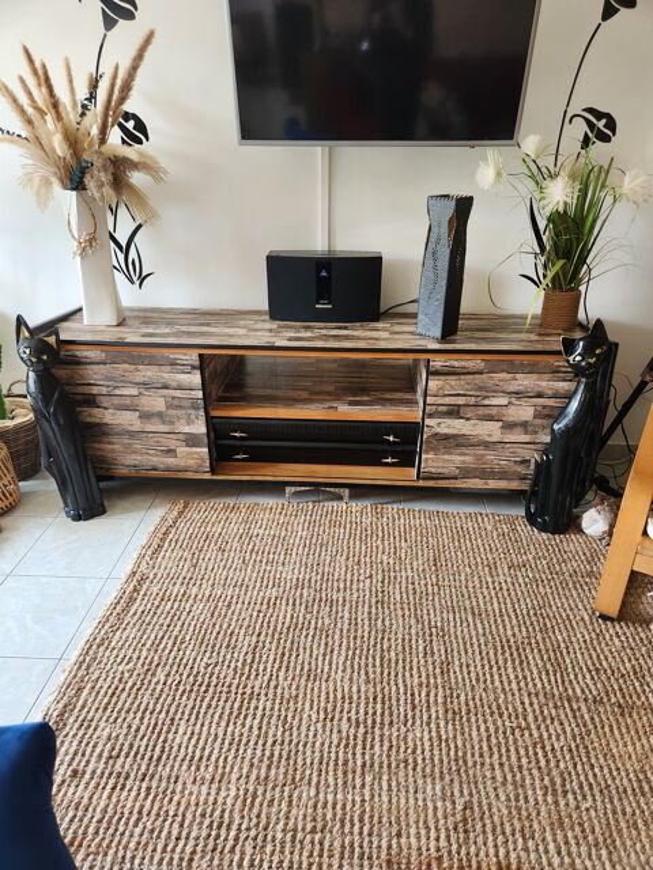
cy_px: 435
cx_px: 326
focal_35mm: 23
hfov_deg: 58.9
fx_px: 578
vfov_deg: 73.9
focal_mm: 5.4
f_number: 1.8
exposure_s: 1/100
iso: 320
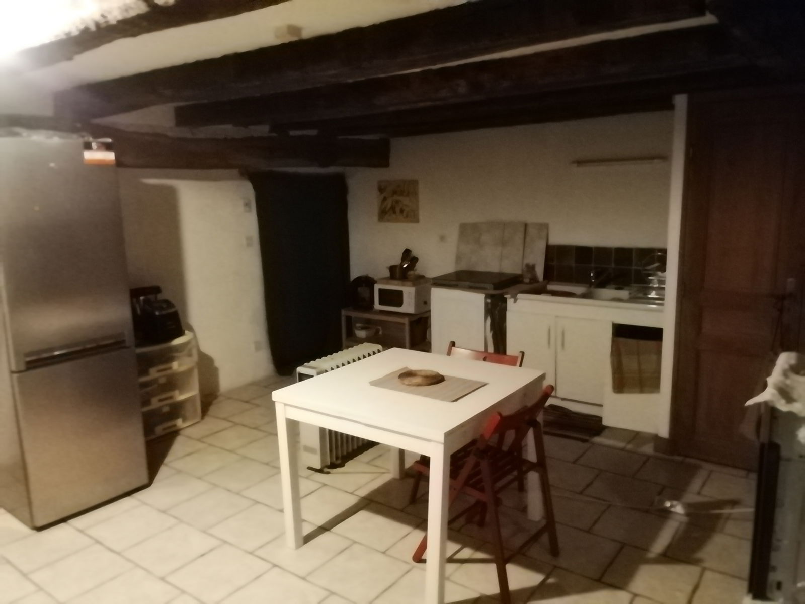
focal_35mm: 28
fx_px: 651
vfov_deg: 49.7
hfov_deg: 63.4
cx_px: 402
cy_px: 302
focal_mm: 2.4
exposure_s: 1/12.5
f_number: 2.4
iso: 2000
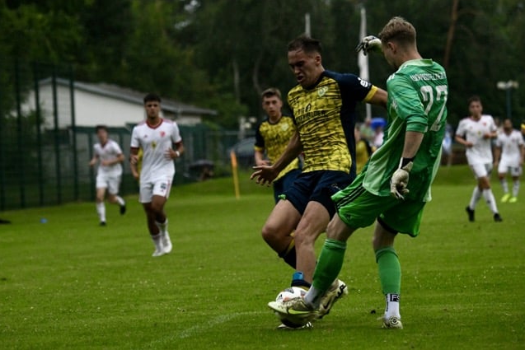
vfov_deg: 6.8
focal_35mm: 201
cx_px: 262
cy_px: 175
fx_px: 2932
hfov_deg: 10.2
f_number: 5.3
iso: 8000
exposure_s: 1/1600
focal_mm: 200
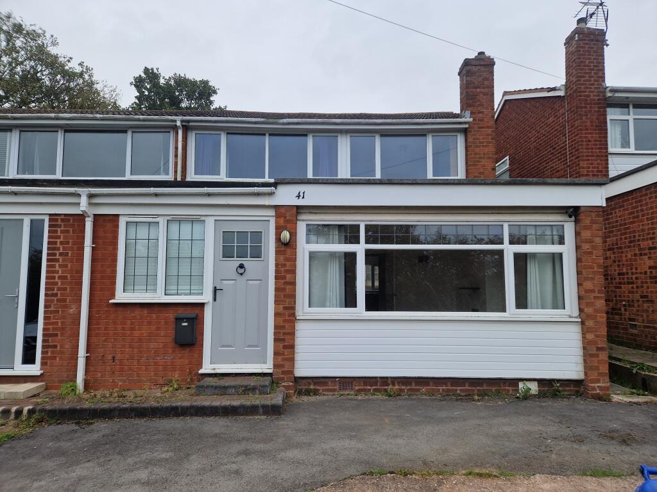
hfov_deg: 73.9
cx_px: 328
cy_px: 246
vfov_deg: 58.9
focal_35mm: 23
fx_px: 437
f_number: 1.8
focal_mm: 5.4
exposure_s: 1/622
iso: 50
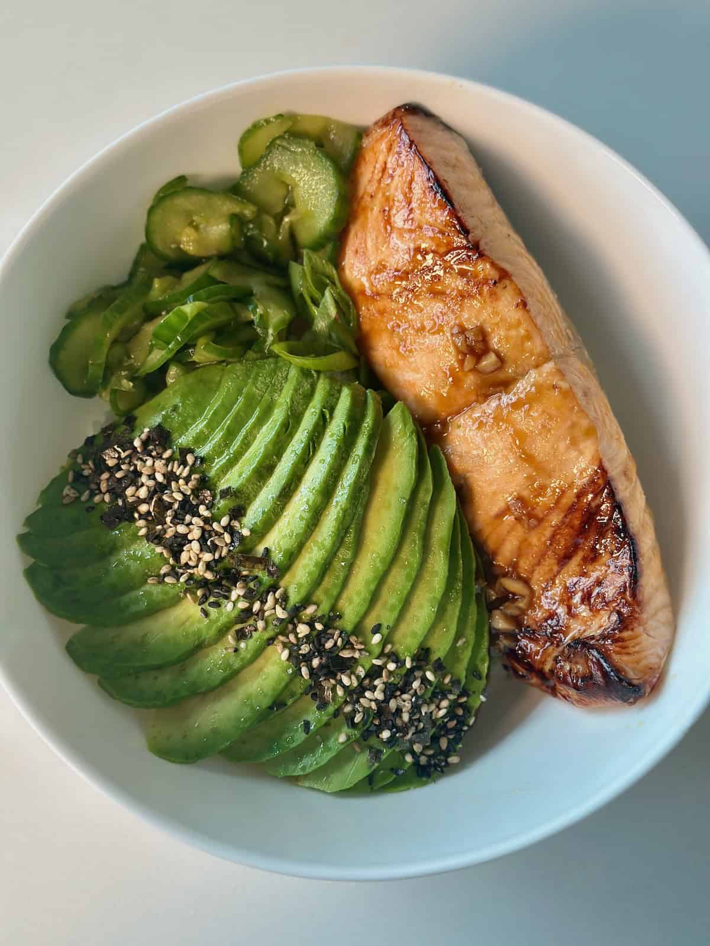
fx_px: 1313
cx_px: 355
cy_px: 473
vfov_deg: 39.7
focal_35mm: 48
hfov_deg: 30.3
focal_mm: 6.9
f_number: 1.8
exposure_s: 1/83
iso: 125
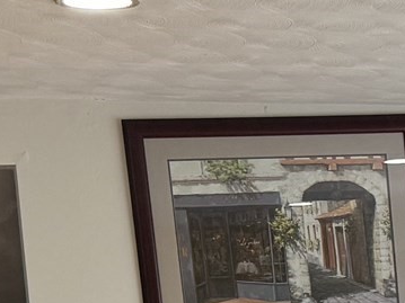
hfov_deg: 13.8
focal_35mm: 137
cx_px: 535
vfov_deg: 10.1
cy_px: 568
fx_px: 1602
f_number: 1.78
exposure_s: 1/120
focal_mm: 6.76
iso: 200
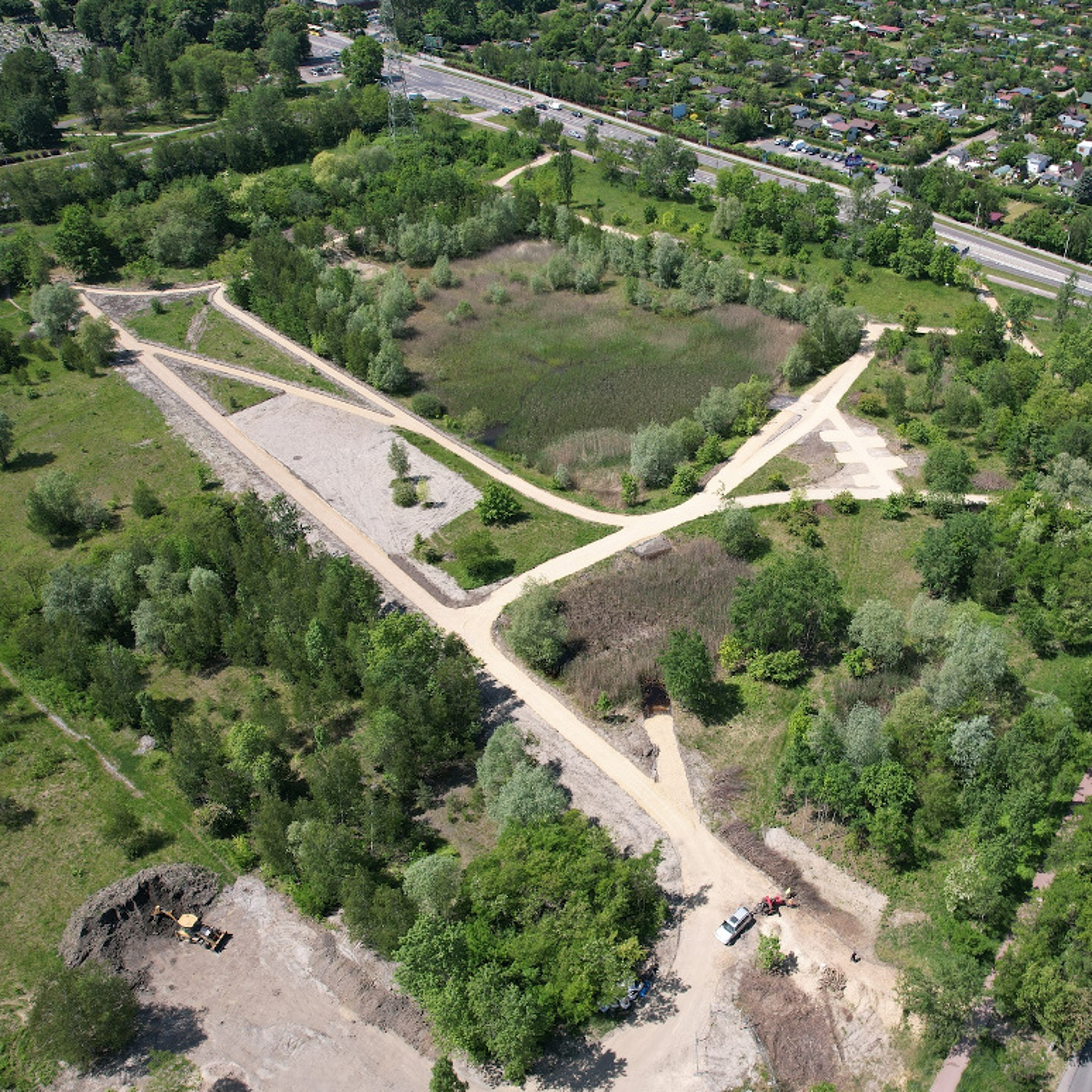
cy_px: 559
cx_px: 670
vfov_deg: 55.6
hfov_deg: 55.1
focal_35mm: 29
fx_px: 1035
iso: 110
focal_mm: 8.38
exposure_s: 1/1500
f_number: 2.8
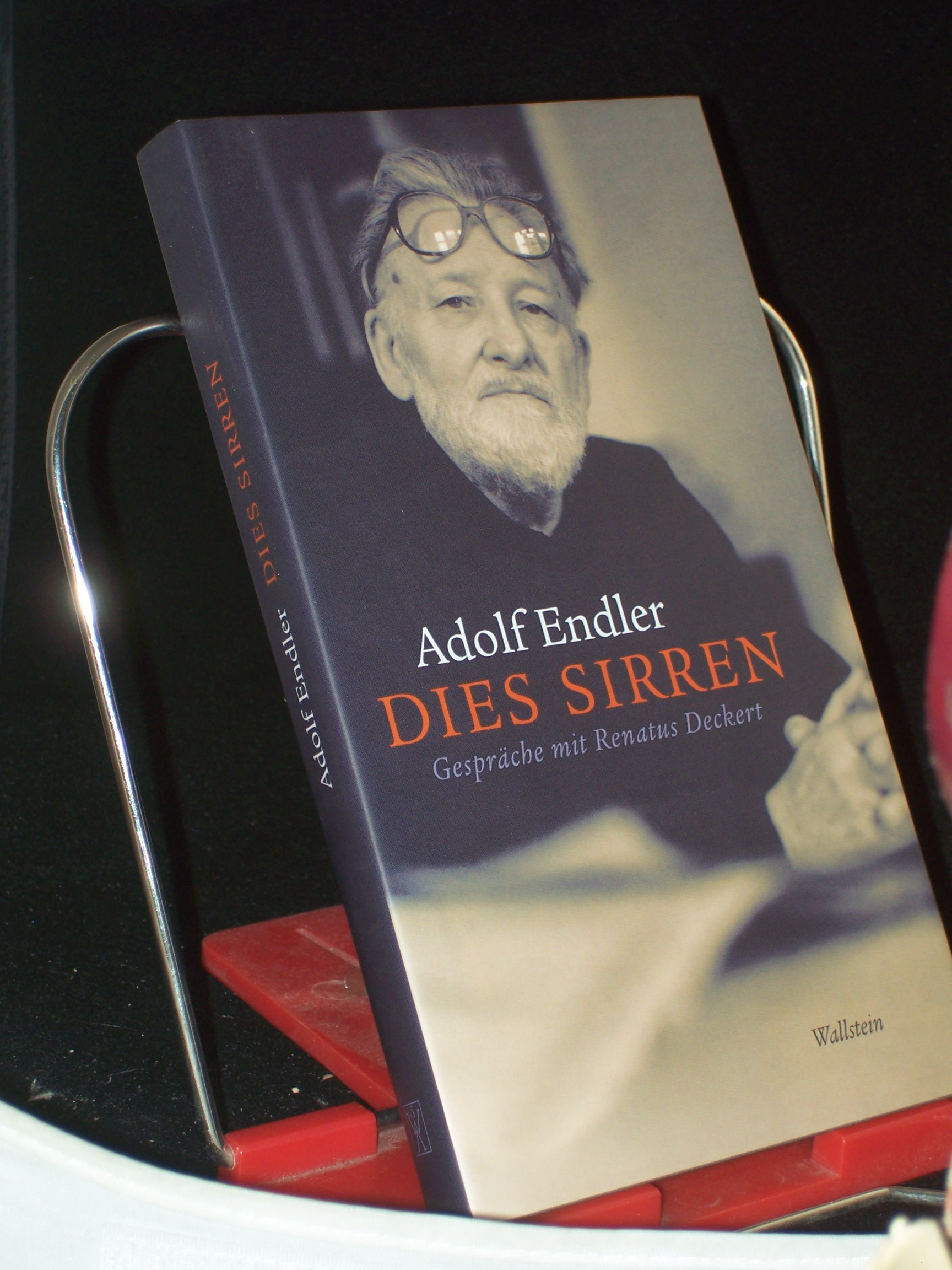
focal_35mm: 102
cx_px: 476
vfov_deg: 19.3
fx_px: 3740
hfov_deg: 14.5
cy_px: 635
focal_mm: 16.8
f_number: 4.6
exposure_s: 1/100
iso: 80
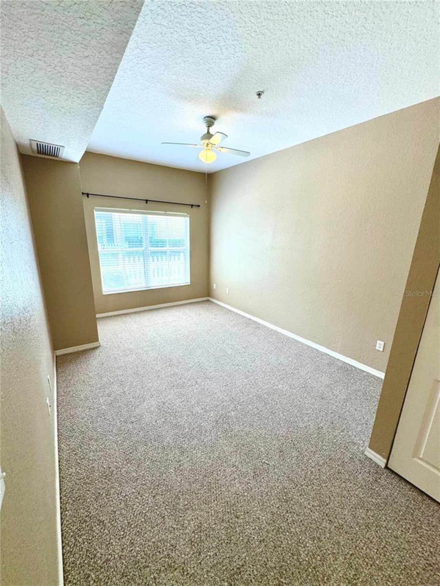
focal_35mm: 14
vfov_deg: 102.1
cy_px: 293
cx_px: 220
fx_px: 237
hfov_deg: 85.7
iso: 80
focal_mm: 2.22
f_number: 2.2
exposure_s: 1/120
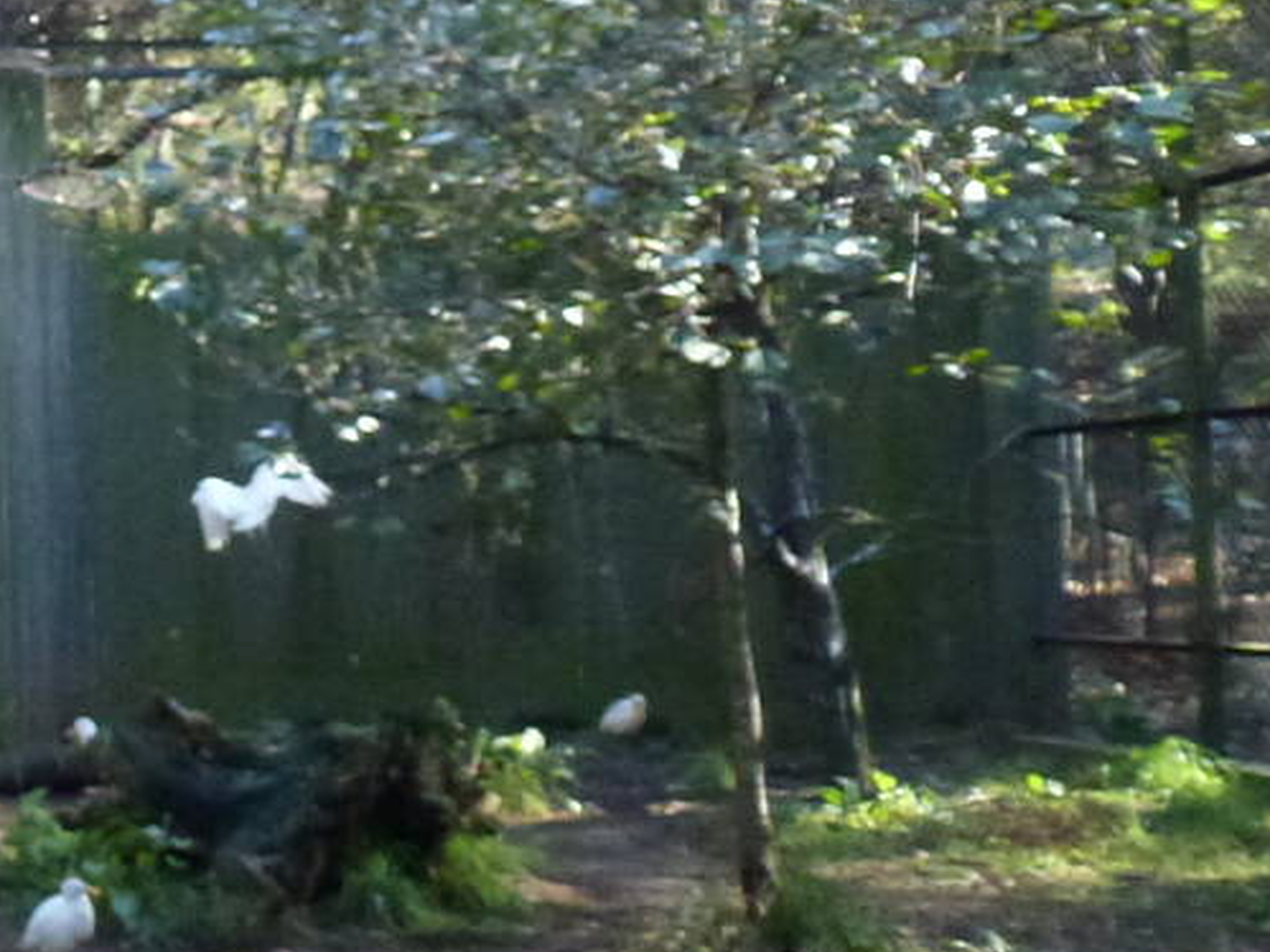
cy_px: 356
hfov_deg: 22.1
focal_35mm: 77
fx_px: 2824
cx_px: -496
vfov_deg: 19.1
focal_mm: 4.3
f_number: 3.3
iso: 640
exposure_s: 1/250
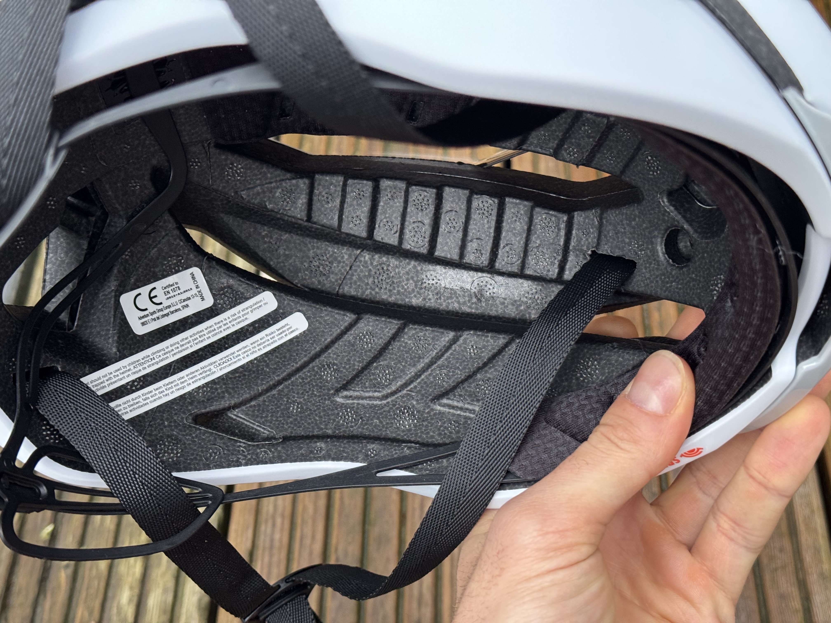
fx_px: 1152
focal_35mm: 48
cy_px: 312
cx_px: 416
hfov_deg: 39.7
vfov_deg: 30.3
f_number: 1.78
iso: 320
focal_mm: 6.76
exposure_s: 1/40
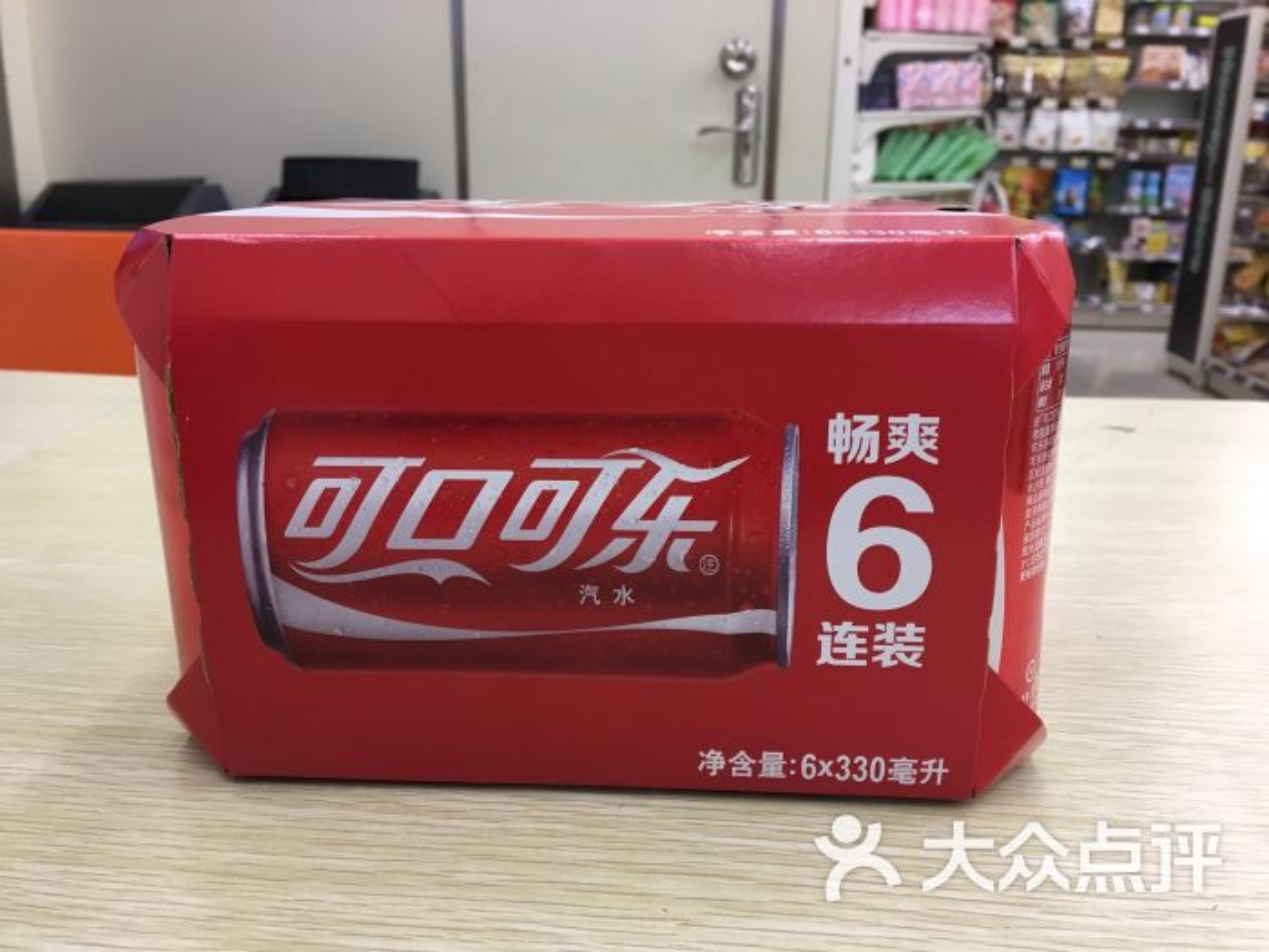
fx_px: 1063
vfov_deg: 48.2
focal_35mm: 29
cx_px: 634
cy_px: 476
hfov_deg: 61.7
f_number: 2.2
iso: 100
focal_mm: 4.15
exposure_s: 1/33
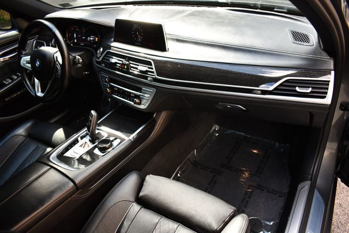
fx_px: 262
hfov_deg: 67.4
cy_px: 116
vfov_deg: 48.0
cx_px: 174
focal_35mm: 27
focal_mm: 18
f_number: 4
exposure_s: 1/250
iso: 400
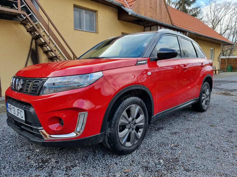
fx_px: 178
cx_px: 118
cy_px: 88
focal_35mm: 26
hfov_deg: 67.3
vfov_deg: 53.1
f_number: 1.8
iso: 50
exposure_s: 1/407
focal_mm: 5.4
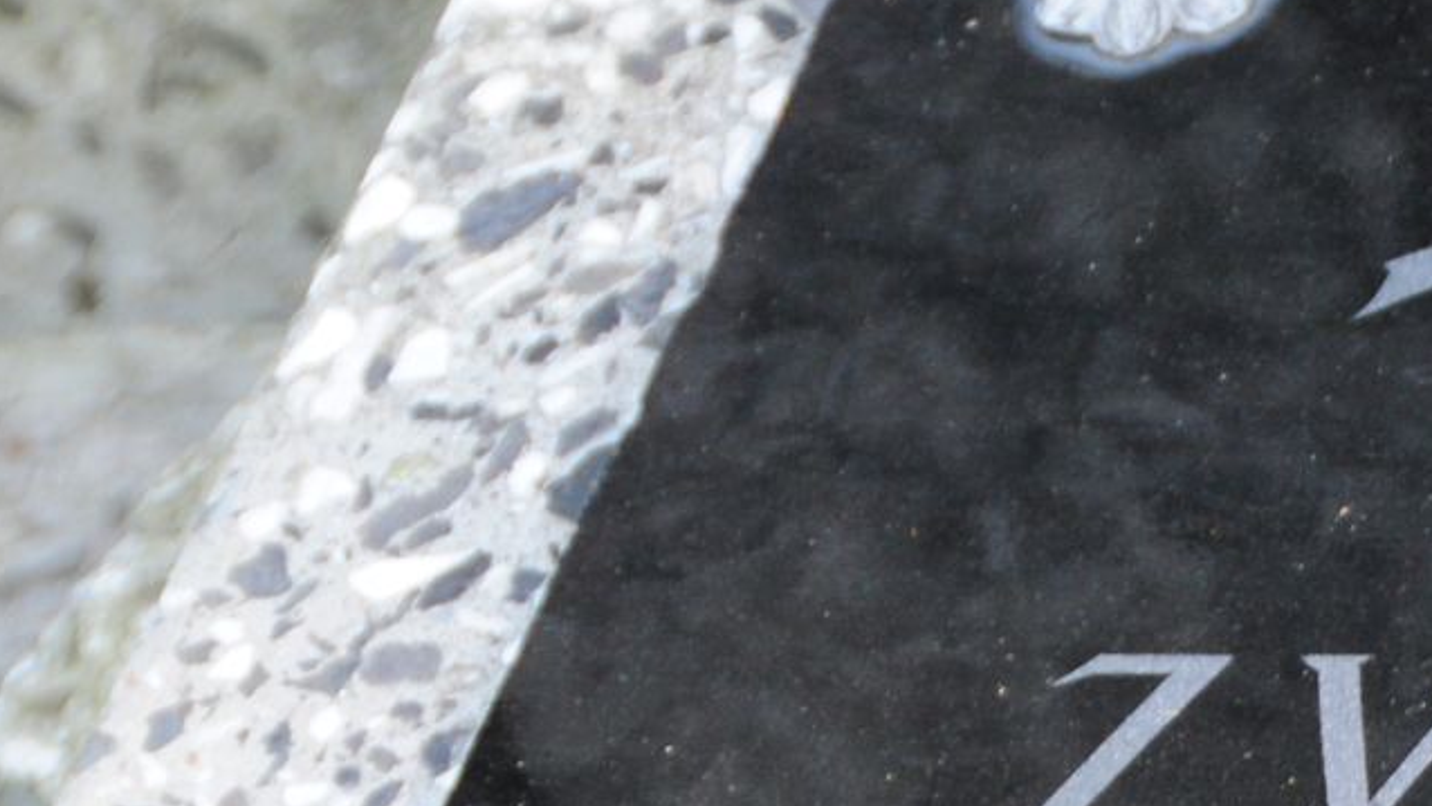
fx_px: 19016
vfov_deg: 2.4
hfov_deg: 4.3
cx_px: 1674
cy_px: 1587
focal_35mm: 501
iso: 400
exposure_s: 1/50
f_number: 7.1
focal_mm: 95
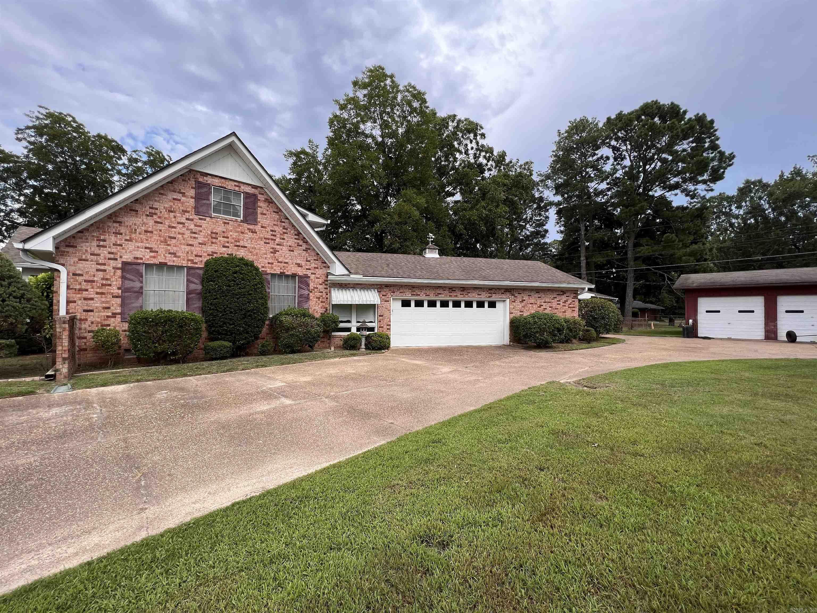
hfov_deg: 106.2
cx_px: 408
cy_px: 306
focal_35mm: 13
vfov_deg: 89.9
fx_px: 307
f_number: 1.8
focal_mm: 1.57
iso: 32
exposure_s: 1/272
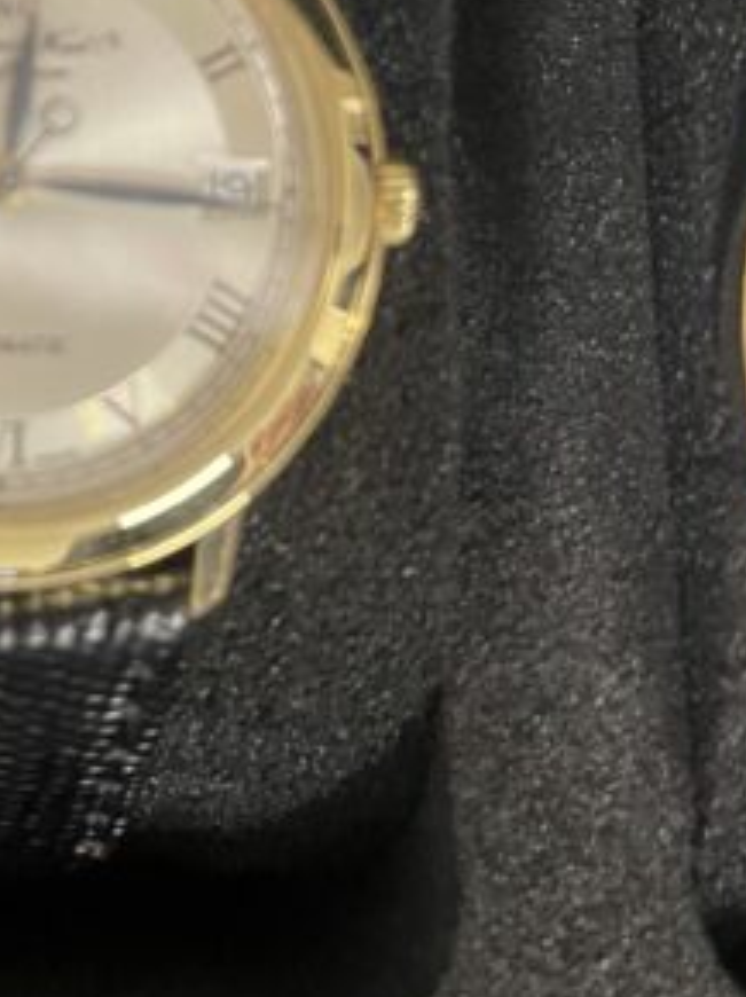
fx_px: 1986
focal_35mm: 69
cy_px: -55
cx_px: -52
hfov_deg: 20.4
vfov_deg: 26.3
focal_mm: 5.1
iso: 400
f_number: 1.6
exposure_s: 1/60
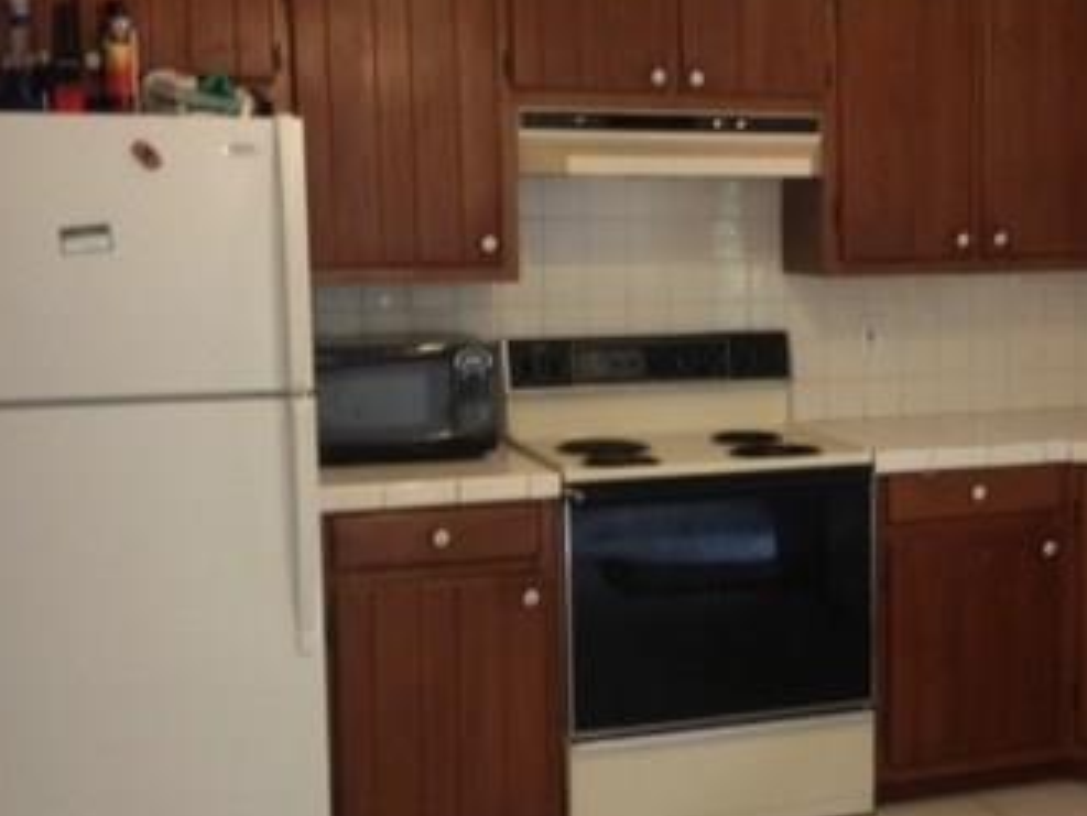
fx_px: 2136
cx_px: 915
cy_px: 446
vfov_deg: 21.6
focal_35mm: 68
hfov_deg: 27.8
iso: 160
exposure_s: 1/20
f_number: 2.4
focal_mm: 4.28
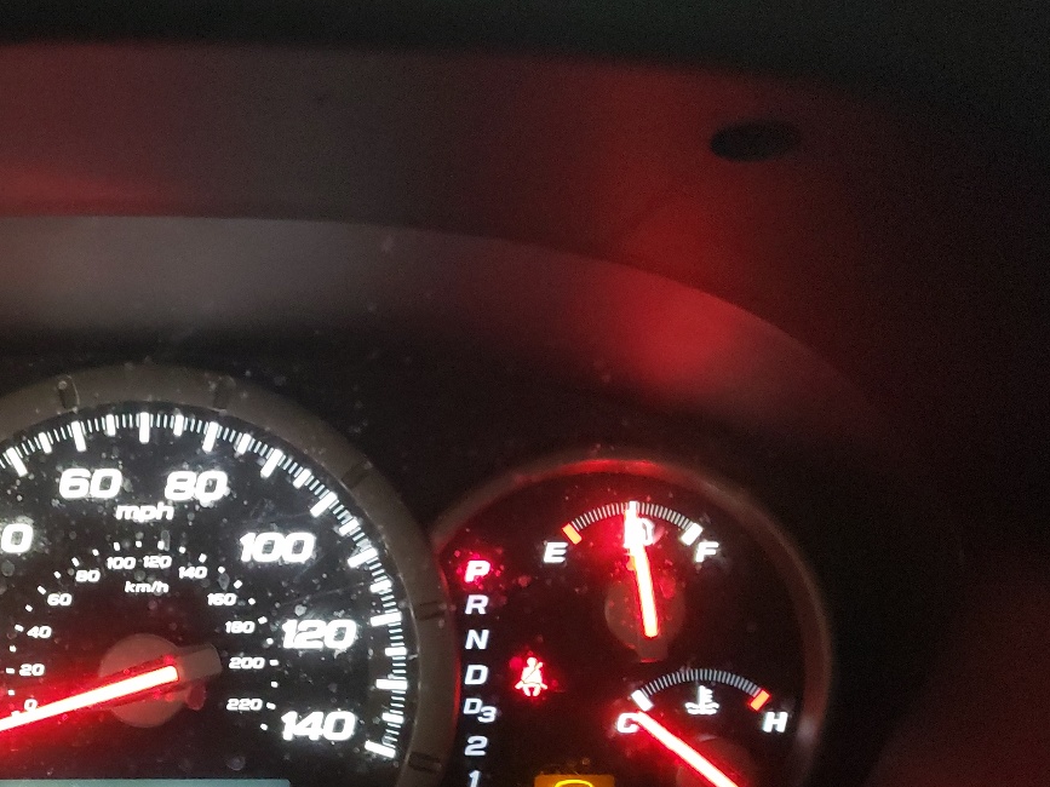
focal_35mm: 48
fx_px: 1456
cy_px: 660
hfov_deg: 37.4
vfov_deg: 29.4
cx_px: 134
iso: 469
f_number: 1.5
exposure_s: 1/30
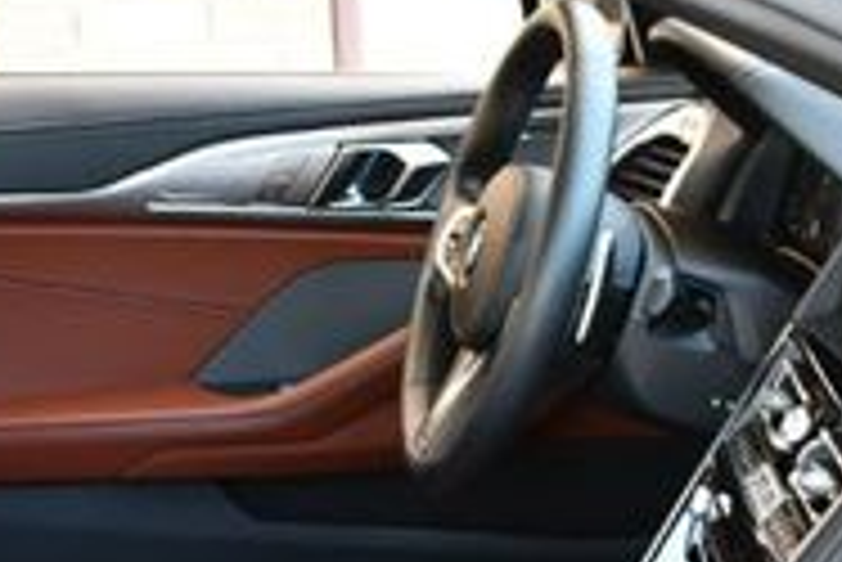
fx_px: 2879
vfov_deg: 10.7
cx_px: 441
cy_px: 892
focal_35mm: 123
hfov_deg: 16.6
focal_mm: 18
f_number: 3.5
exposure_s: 1/160
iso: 800
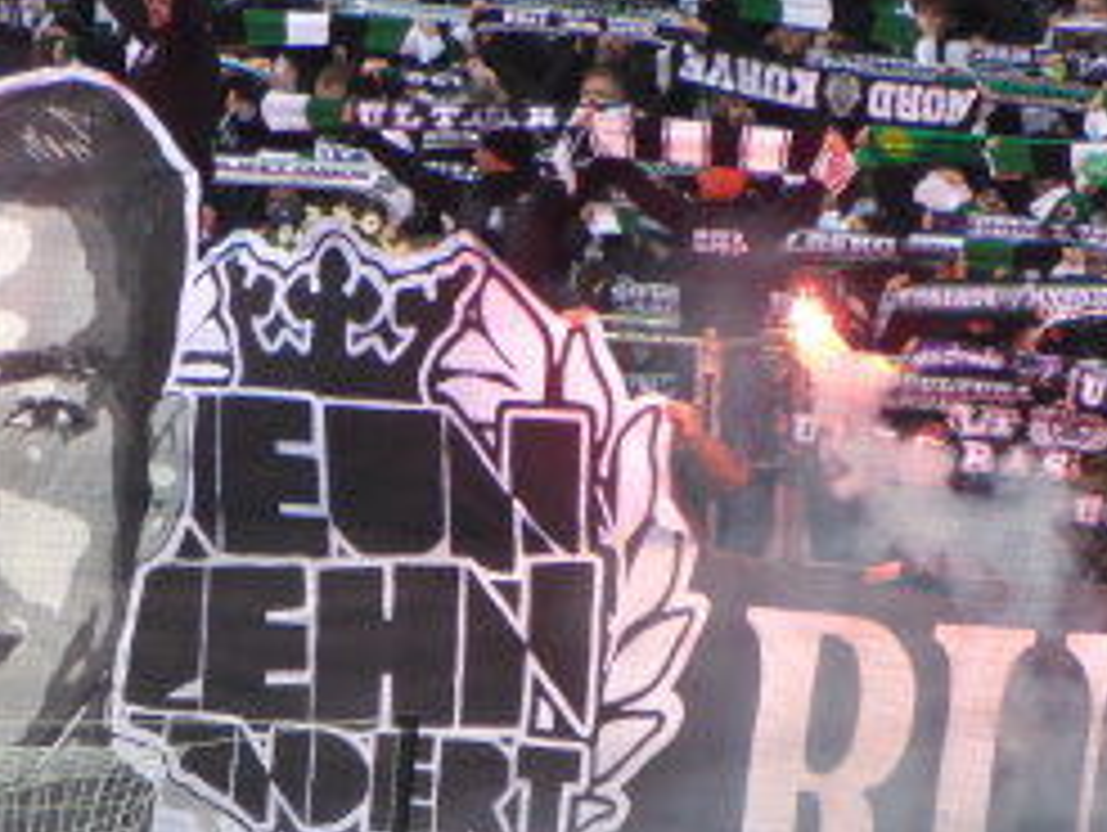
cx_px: 288
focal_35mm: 1169
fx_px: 37420
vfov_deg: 1.3
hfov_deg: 1.7
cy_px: 490
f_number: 6.2
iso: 250
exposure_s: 1/125
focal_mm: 114.4
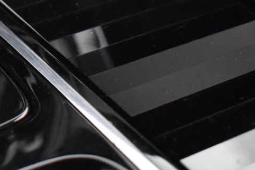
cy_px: -79
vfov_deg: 10.2
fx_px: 928
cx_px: -133
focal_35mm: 131
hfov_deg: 14.5
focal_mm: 26
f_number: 4
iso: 3200
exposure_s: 1/15
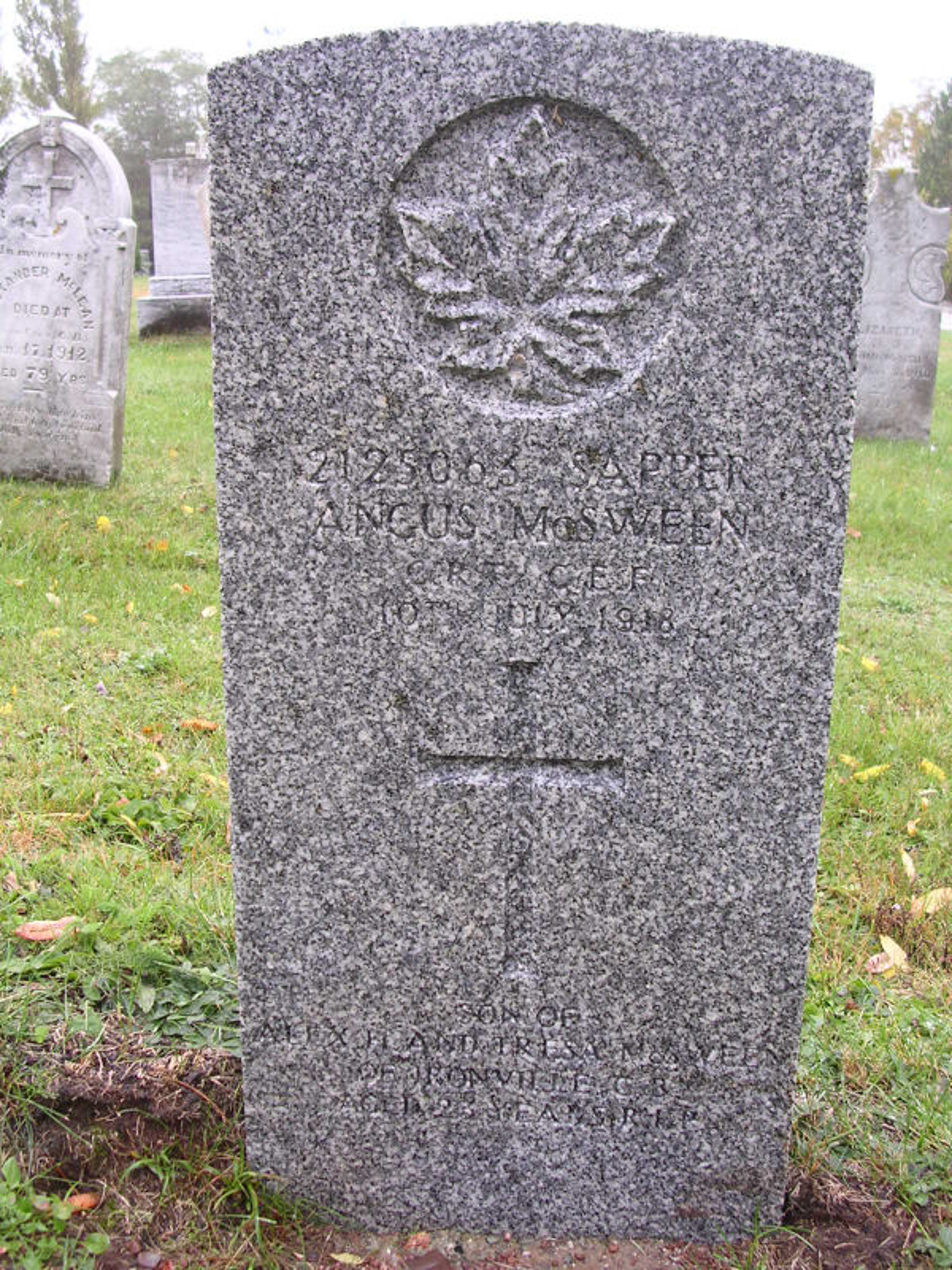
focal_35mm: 38
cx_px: 476
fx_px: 1393
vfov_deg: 49.0
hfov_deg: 37.7
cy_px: 635
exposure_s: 1/54.9
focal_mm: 5.8
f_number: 2.8
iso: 100
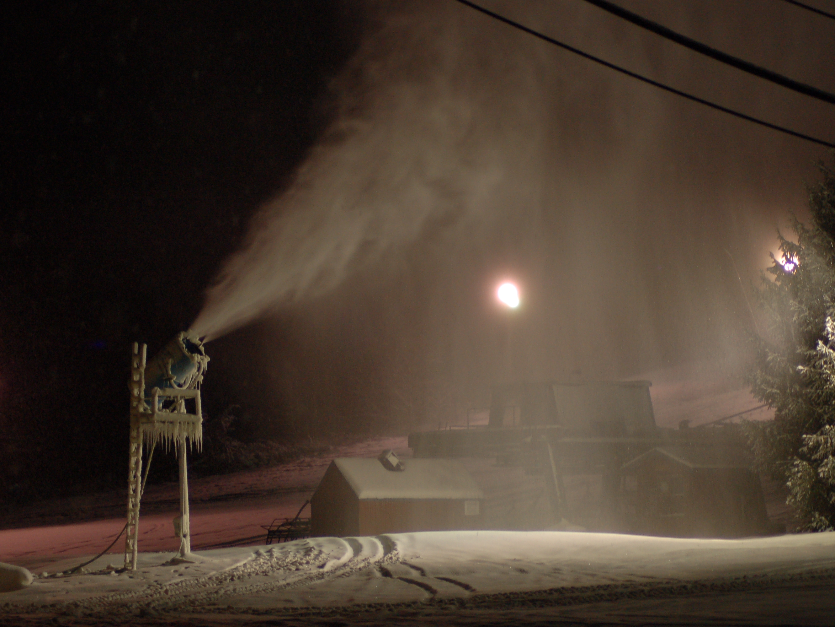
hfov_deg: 15.5
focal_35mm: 127
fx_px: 3064
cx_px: 428
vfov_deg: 11.7
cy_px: 314
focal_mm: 78
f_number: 4.2
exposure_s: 1/40
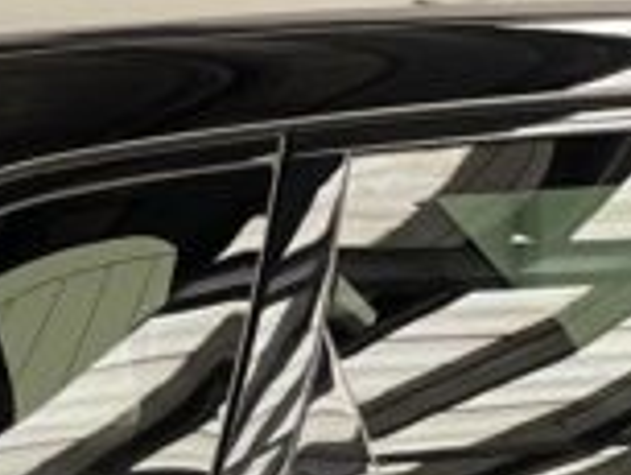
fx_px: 7352
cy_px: 946
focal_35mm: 403
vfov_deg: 3.7
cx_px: -462
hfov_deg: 4.9
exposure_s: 1/85
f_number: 2.8
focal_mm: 9
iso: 250
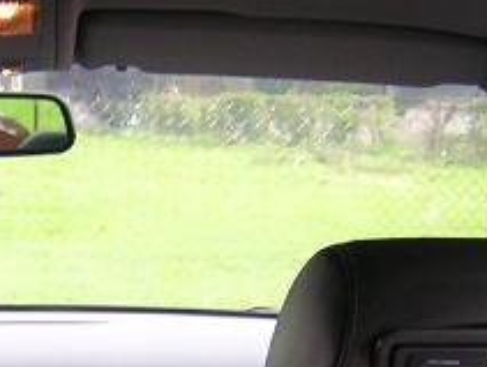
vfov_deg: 13.4
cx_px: -58
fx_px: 1536
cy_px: 369
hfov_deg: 17.4
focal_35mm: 109
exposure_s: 1/61.7
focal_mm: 4.7
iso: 100
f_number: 2.6
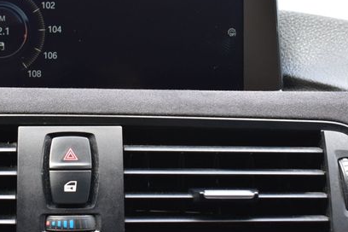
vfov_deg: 12.9
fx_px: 1022
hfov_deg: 19.2
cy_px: 61
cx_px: 113
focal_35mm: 106
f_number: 7.1
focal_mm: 45
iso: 400
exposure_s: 1/30
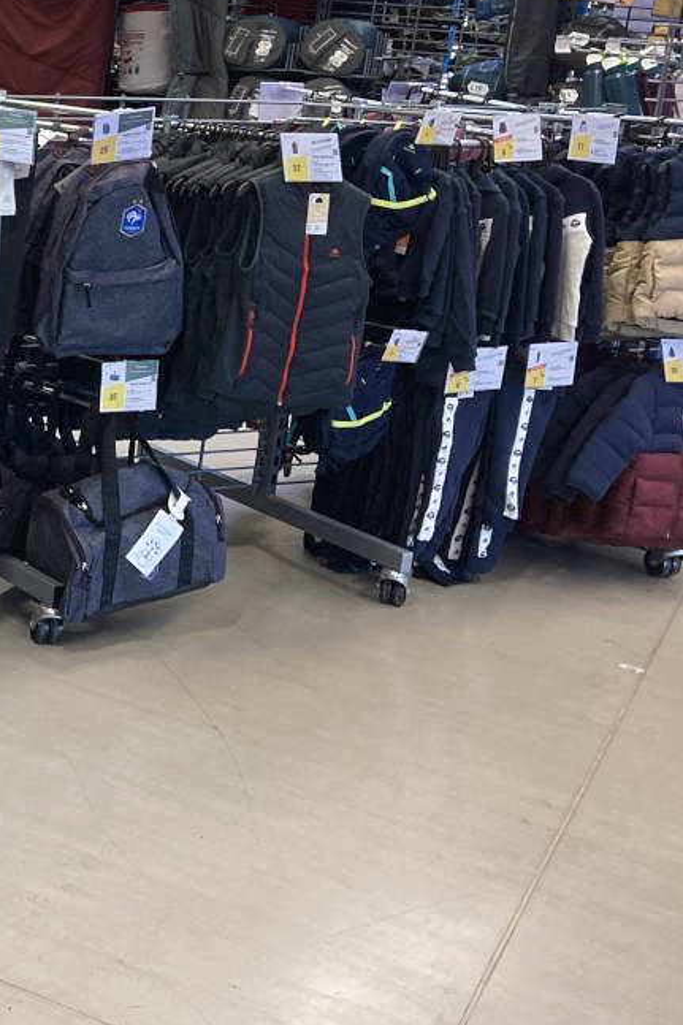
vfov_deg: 31.7
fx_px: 1794
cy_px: 364
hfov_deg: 18.4
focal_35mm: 63
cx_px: -425
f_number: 1.8
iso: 80
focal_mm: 3.99
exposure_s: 1/50
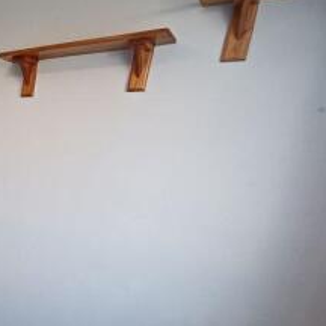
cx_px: -100
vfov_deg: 51.1
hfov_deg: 35.3
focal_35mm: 31
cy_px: 229
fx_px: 330
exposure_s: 1/50
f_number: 2.2
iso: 125
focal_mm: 1.42
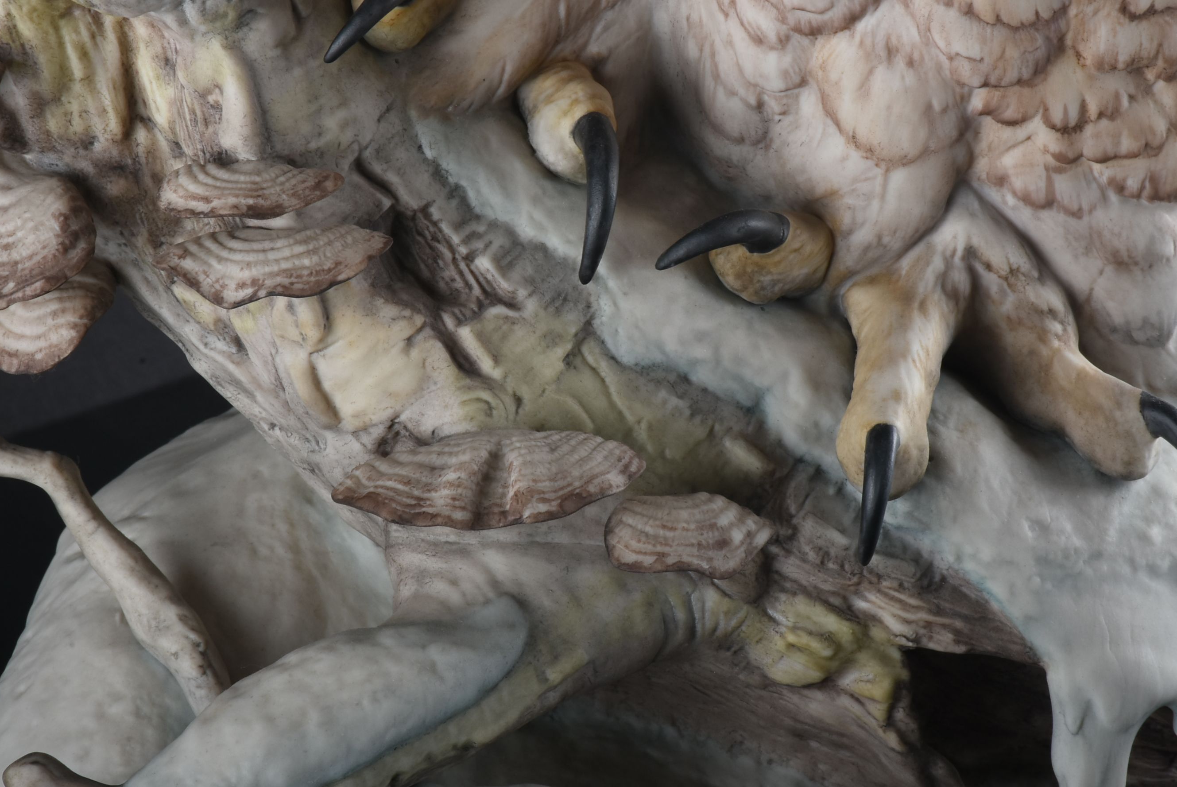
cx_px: 602
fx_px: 6740
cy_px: 365
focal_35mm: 206
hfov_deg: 10.0
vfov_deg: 6.7
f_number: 25
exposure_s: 1/250
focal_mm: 122
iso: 320
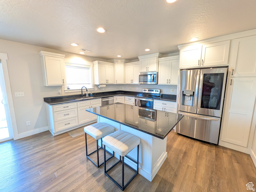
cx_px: 128
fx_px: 104
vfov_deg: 85.7
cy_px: 96
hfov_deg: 102.1
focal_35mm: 14
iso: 261
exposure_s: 1/60
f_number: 2.2
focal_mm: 1.83
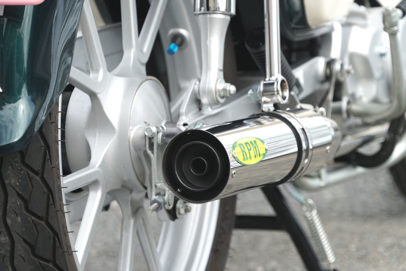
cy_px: 136
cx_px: 203
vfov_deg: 7.2
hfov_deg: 10.7
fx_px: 2165
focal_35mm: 192
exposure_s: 1/1500
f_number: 5.6
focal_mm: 128
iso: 800
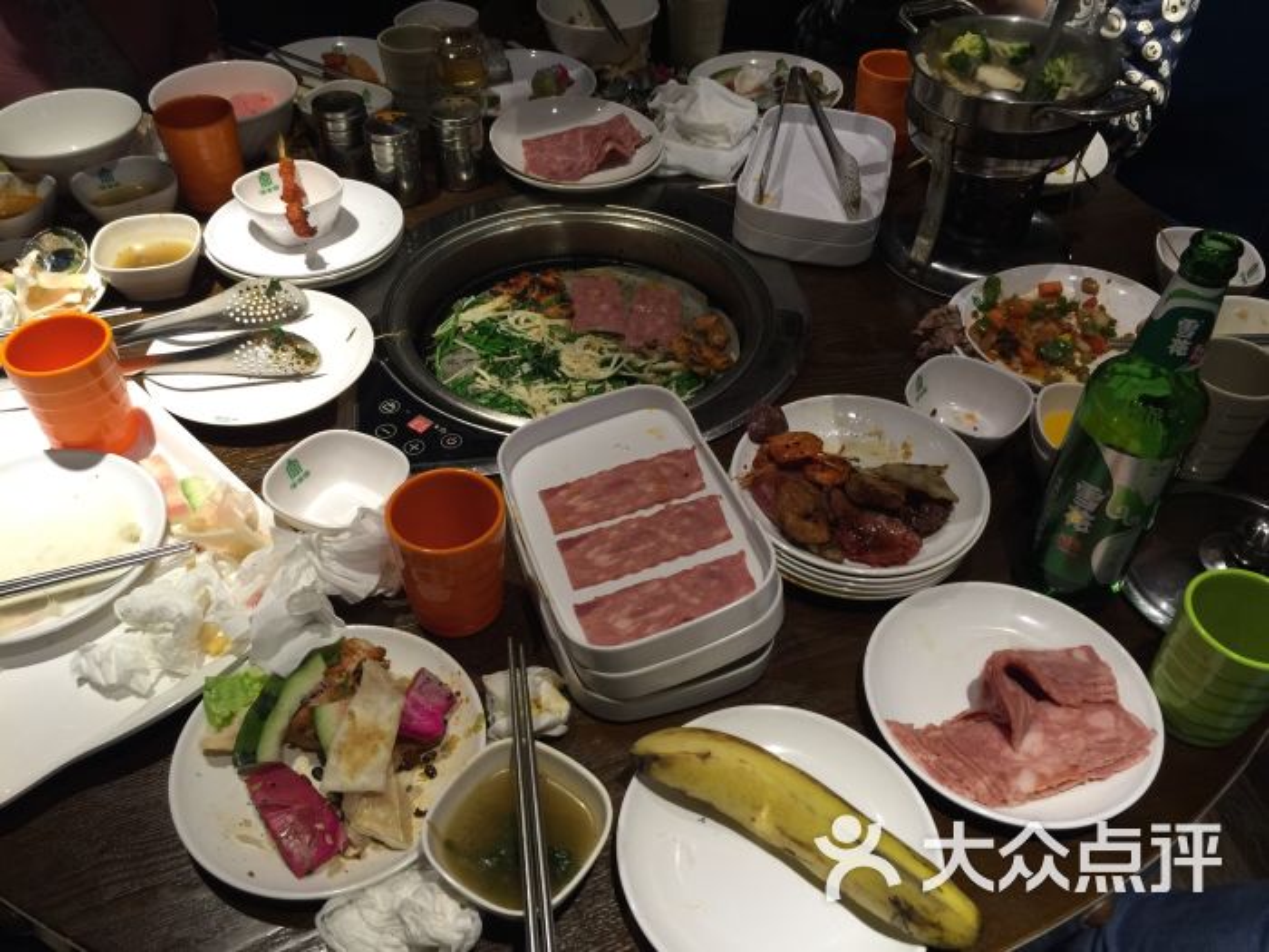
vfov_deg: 48.2
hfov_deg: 61.7
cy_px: 476
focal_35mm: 29
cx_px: 634
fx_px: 1063
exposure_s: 1/17
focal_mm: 4.15
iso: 40
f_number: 2.2
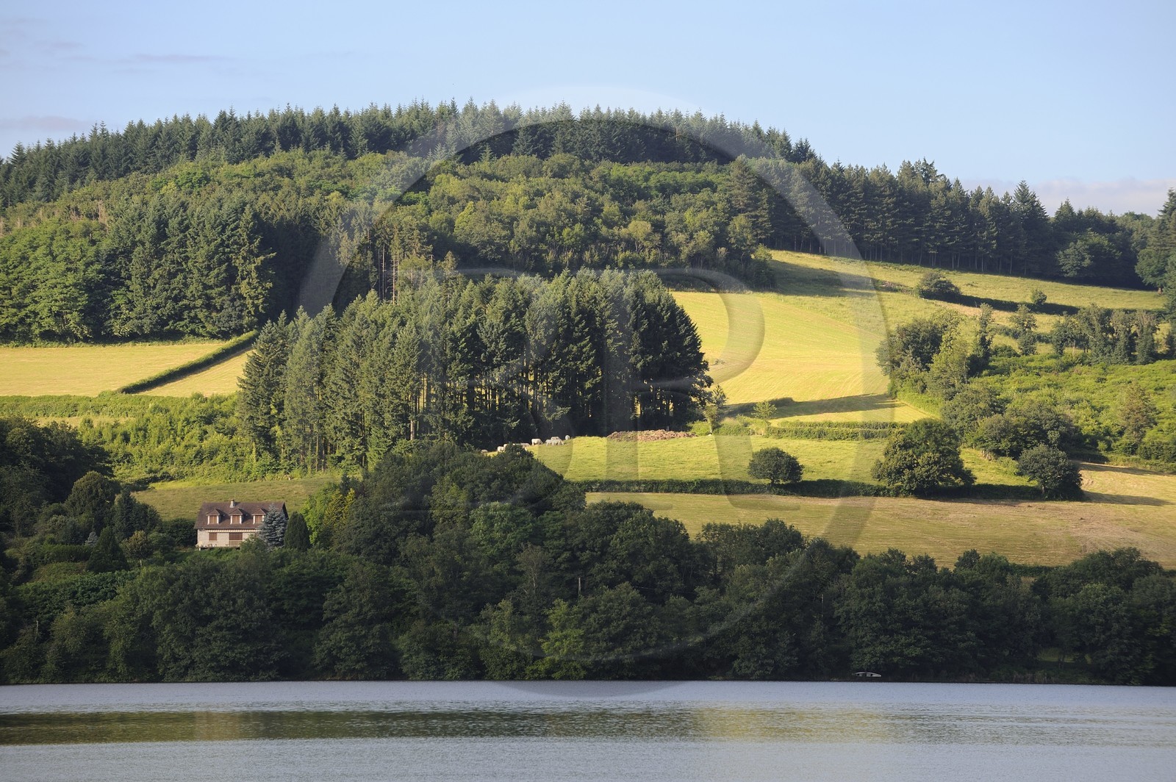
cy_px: 391
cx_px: 588
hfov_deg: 10.3
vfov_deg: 6.9
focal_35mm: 200
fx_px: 6528
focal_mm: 200
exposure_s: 1/320
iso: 200
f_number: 5.6
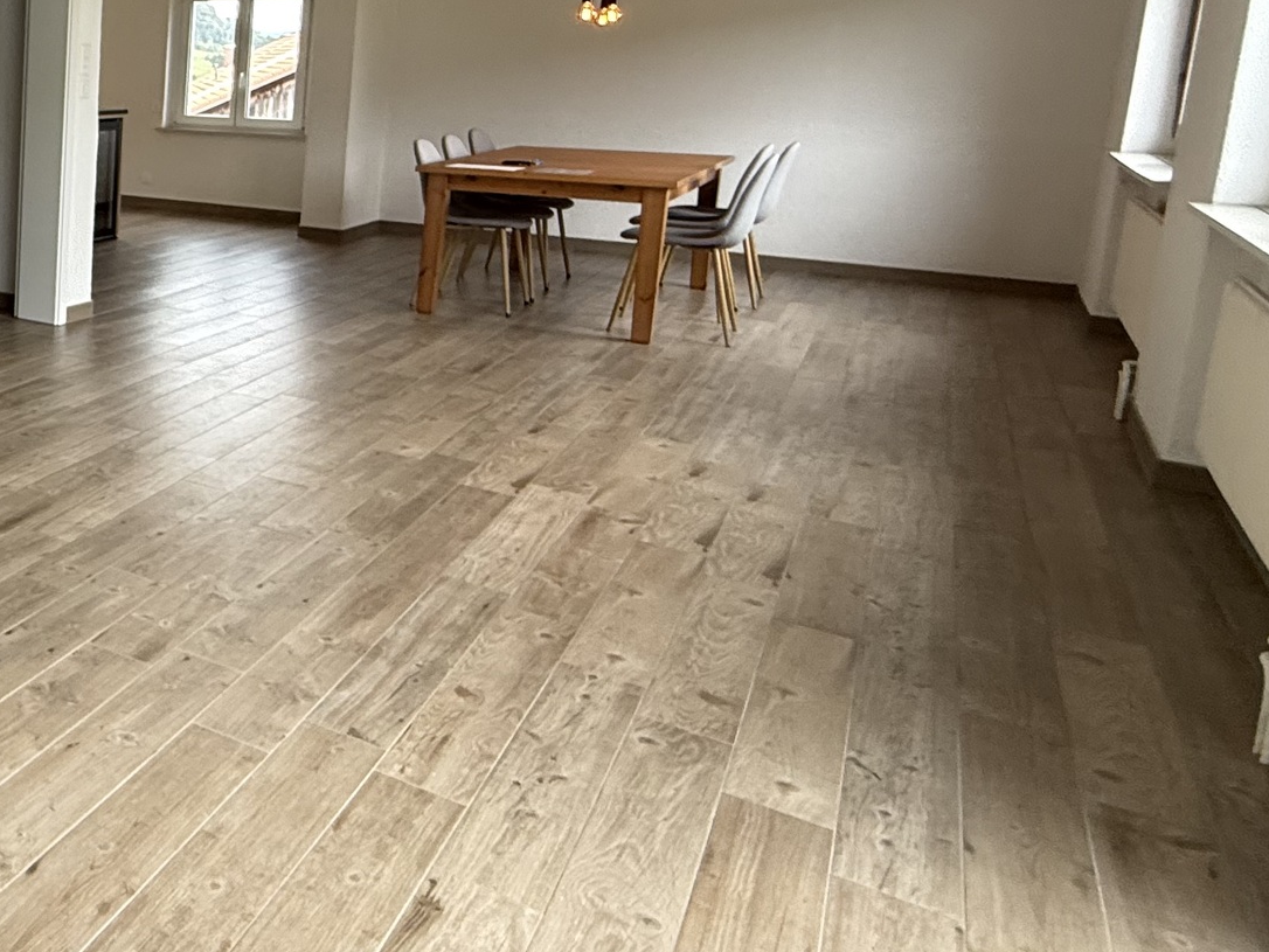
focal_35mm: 33
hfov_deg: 40.6
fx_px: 1210
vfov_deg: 41.6
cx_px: -220
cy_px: 231
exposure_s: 1/99
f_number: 2.2
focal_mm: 2.22
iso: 160
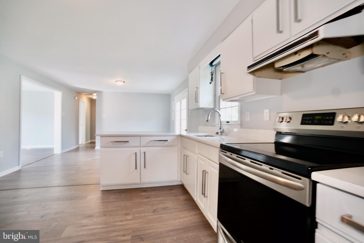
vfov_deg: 77.3
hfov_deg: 100.4
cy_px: 122
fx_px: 152
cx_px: 182
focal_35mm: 15
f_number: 4.5
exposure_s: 1/10
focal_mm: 10
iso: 160
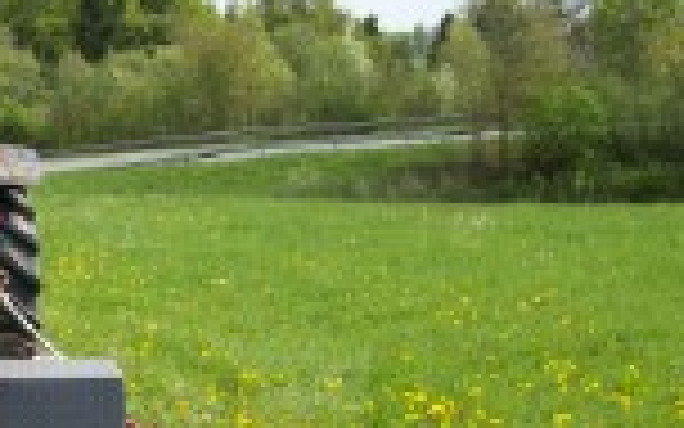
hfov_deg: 19.3
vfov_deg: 13.1
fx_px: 1864
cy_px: 282
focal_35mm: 100
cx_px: -198
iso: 80
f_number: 4.8
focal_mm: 6
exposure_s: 1/375
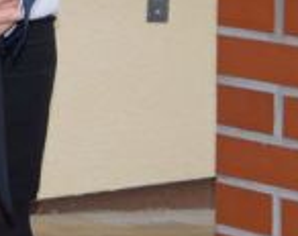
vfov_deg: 6.5
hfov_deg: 8.2
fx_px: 2023
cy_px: -210
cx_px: -165
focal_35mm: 230
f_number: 4.5
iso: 200
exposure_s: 1/160
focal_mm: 28
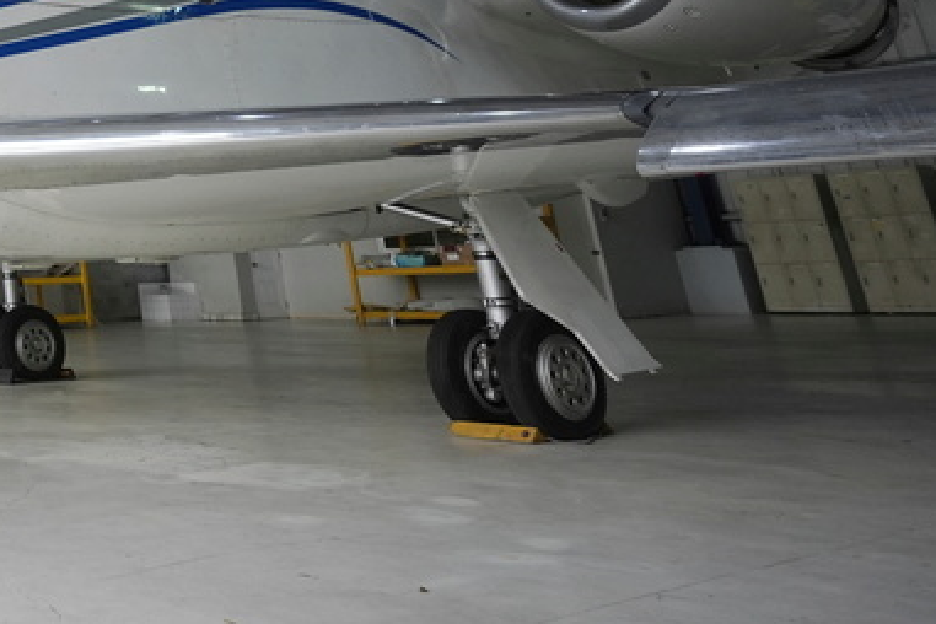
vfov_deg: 28.1
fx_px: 1118
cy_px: -80
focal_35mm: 43
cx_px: -248
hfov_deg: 34.1
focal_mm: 16
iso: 1000
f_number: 2.8
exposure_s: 1/800
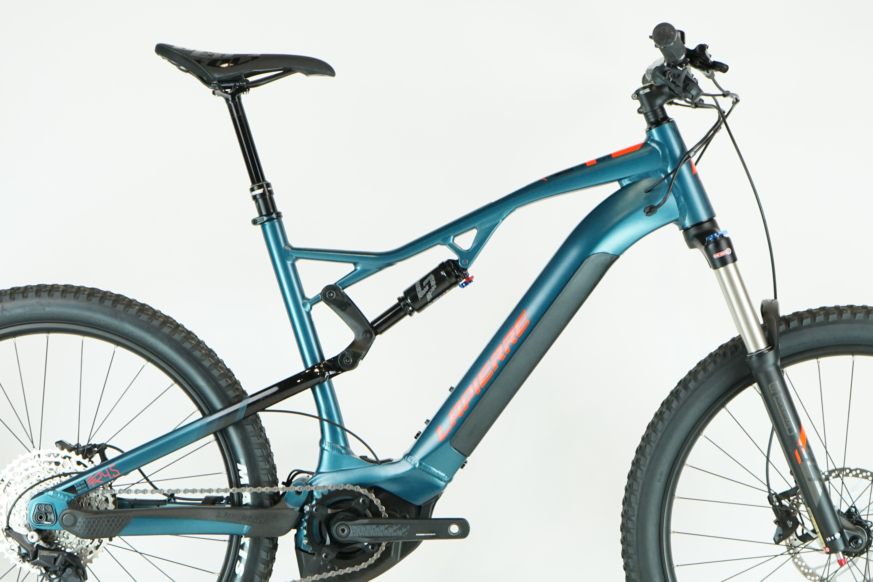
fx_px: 1916
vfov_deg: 17.2
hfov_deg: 25.7
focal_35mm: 79
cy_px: 402
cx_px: 452
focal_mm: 52
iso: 2000
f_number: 6.3
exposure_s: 1/200
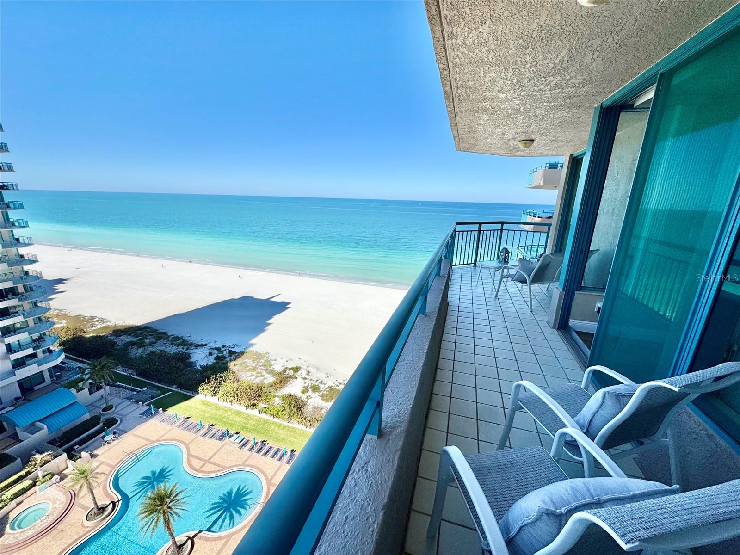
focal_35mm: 14
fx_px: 299
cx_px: 370
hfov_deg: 102.1
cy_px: 278
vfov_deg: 85.7
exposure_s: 1/3546
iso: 50
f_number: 2.2
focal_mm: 2.22
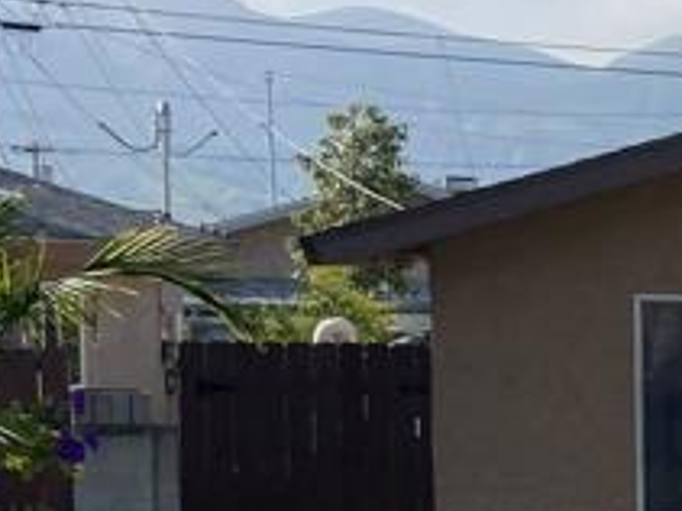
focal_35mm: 126
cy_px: 550
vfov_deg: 11.6
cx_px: 1636
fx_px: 2481
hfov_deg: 12.4
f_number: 1.8
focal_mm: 4.25
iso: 32
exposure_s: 1/2625
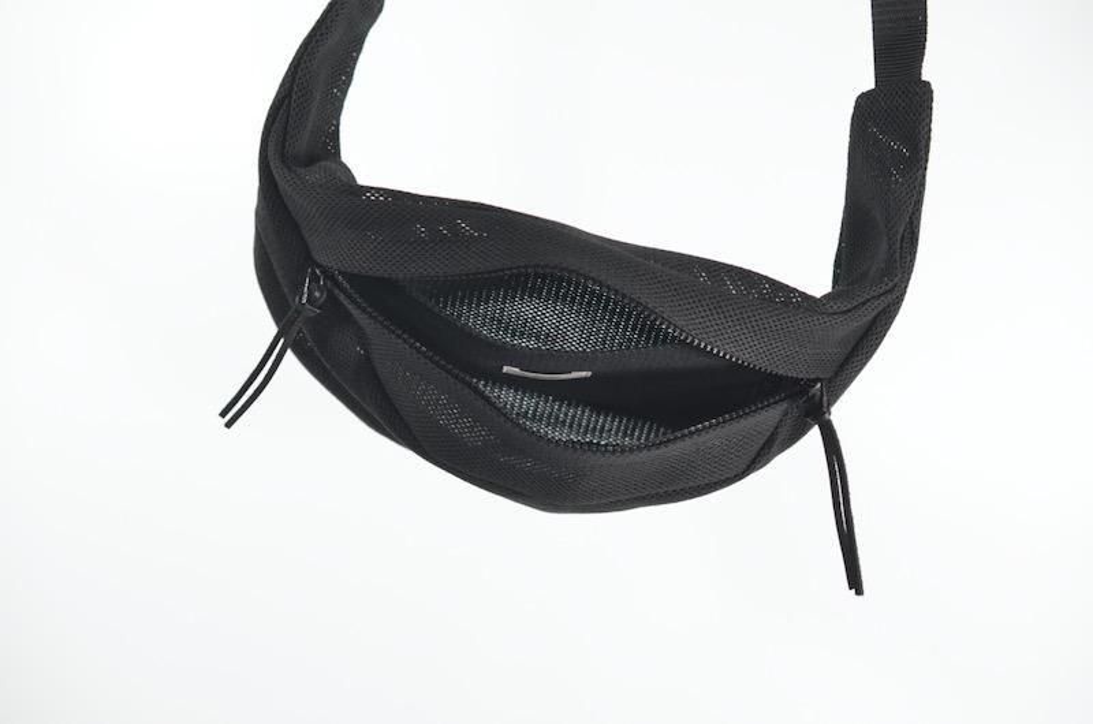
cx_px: 546
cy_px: 362
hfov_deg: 33.5
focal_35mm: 60
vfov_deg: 22.5
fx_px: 1818
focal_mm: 40
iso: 800
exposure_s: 1/80
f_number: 4.5
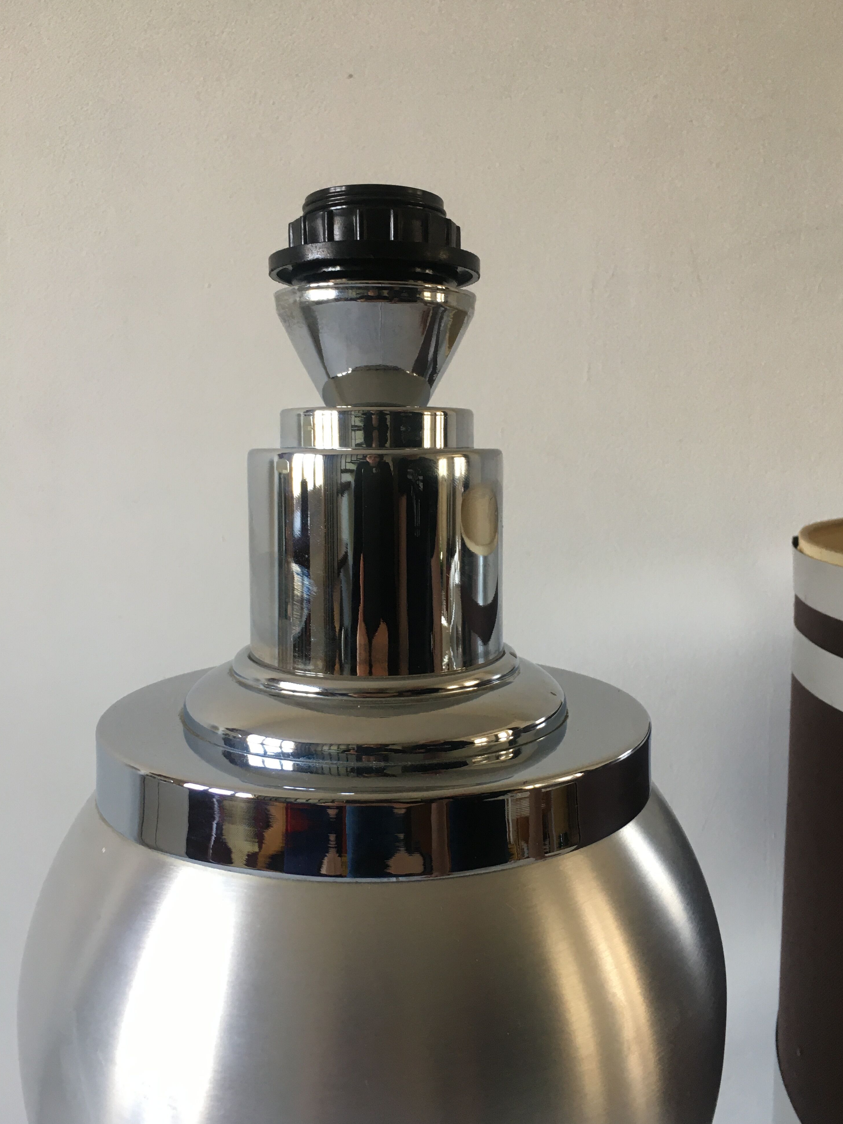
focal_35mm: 30
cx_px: 432
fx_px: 974
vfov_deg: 60.0
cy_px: 574
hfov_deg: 46.8
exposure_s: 1/33
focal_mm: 4.15
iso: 40
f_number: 2.2
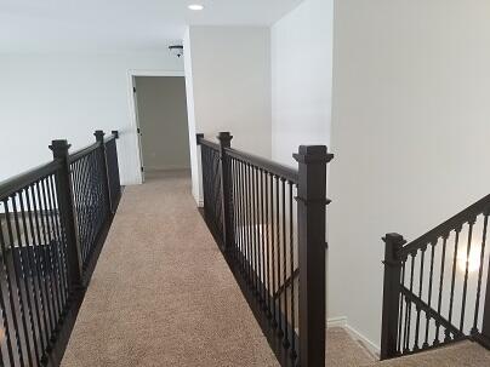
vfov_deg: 53.1
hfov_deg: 67.3
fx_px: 368
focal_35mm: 26
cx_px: 245
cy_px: 184
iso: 64
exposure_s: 1/60
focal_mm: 4.2
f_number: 1.7
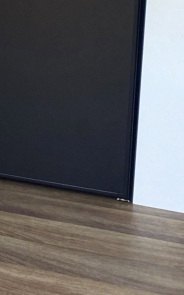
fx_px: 971
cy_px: -96
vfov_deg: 16.3
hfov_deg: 9.9
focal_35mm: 121
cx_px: -211
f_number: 1.8
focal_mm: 4.25
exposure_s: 1/121
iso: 80
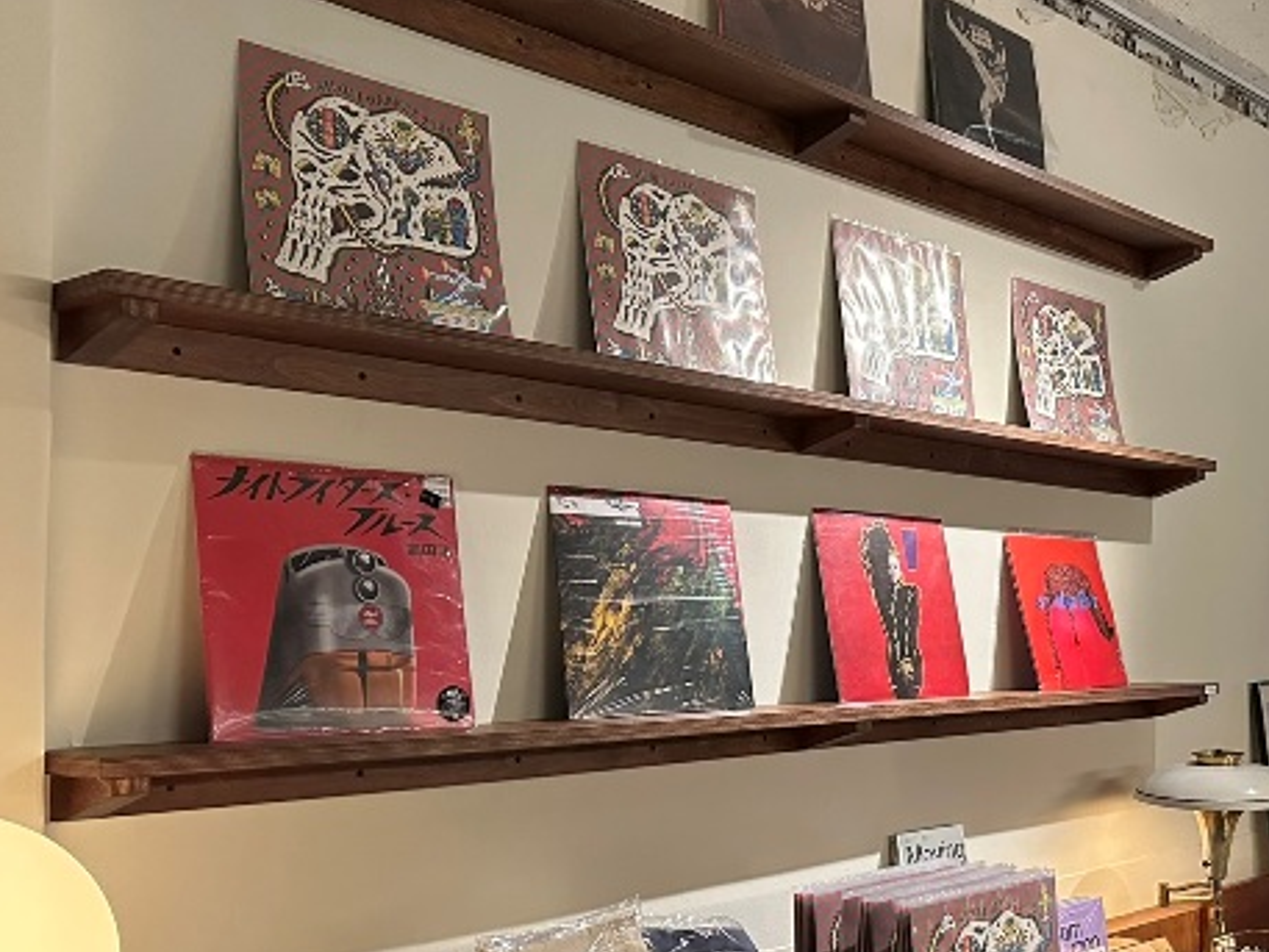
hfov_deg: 42.2
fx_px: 1540
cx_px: 1064
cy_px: 558
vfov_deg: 34.3
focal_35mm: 42
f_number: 1.78
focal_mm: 6.86
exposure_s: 1/60
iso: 800
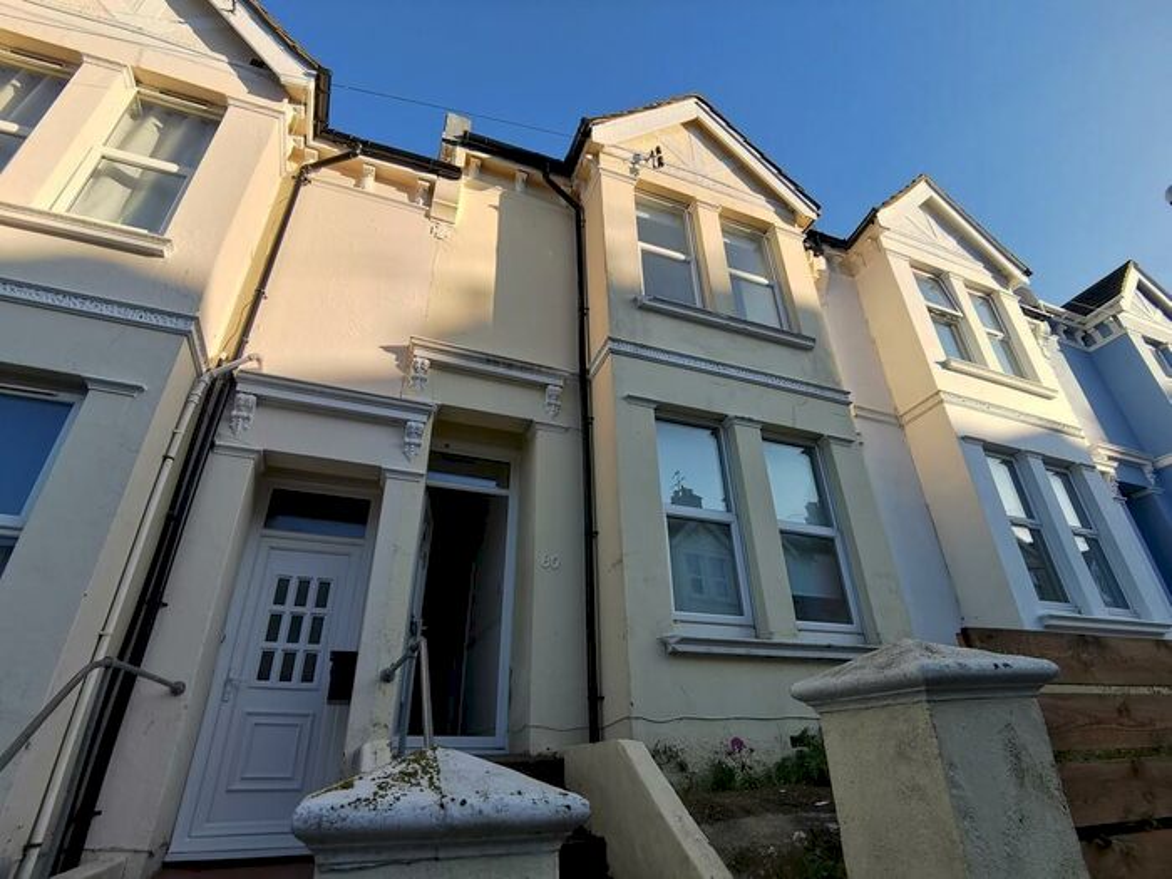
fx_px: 576
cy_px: 440
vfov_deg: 74.7
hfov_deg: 91.0
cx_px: 586
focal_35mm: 17
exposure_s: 1/400
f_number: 2.2
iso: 50
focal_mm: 2.26
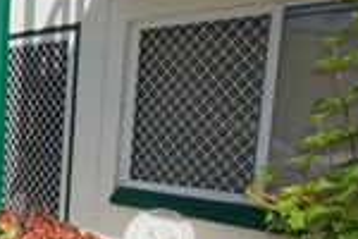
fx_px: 467
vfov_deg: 28.6
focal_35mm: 47
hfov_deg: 31.2
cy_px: 147
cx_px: -122
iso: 100
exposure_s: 1/200
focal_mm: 10
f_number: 13
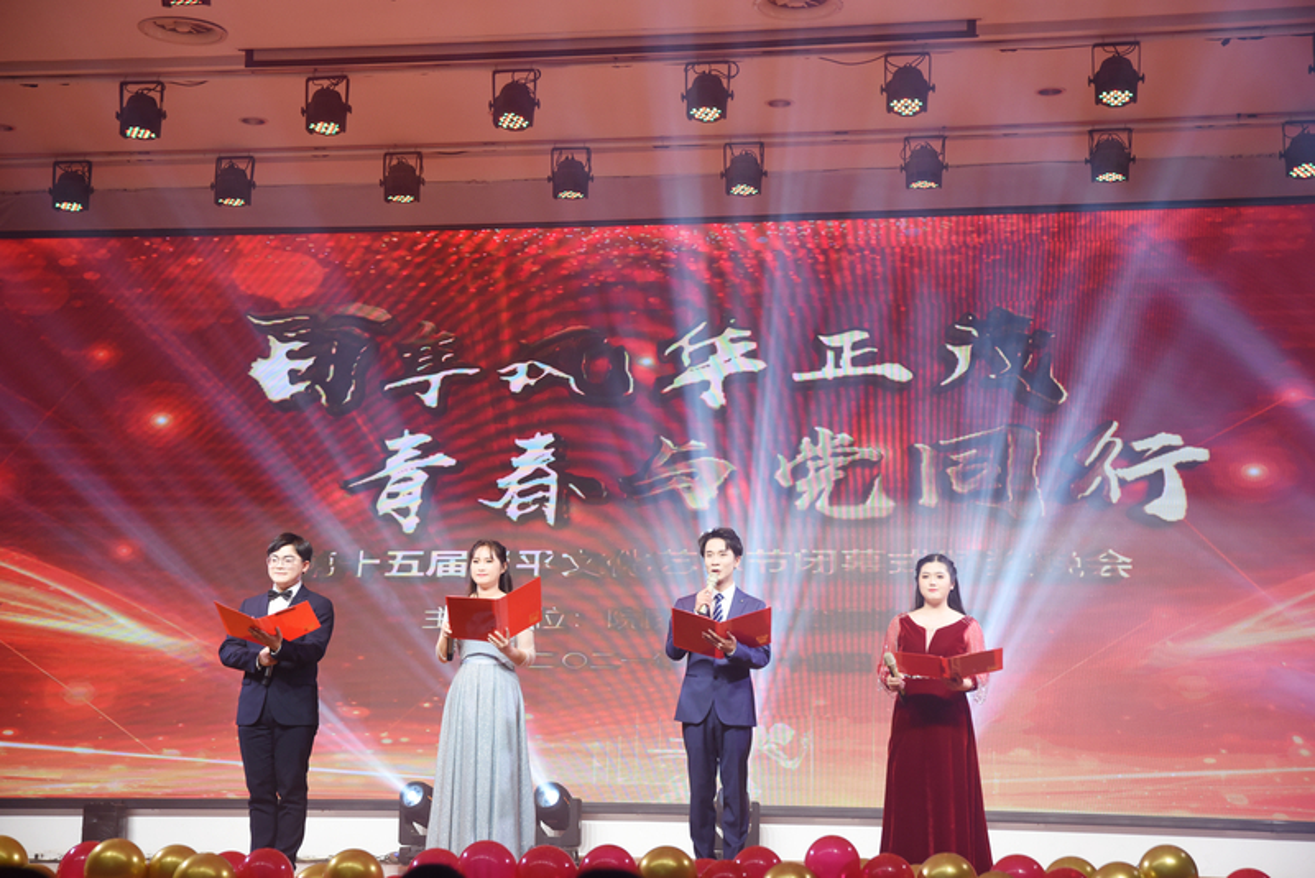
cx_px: 658
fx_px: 2412
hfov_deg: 30.5
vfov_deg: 20.6
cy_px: 439
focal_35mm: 66
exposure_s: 1/250
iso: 1000
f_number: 4
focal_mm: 66
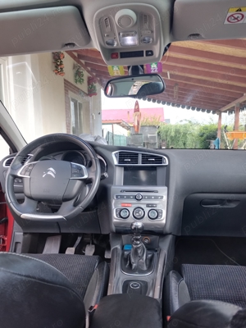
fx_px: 246
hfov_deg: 53.1
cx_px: 123
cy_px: 164
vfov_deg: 67.3
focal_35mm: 26
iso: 375
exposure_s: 1/100
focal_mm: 6.24
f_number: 1.9
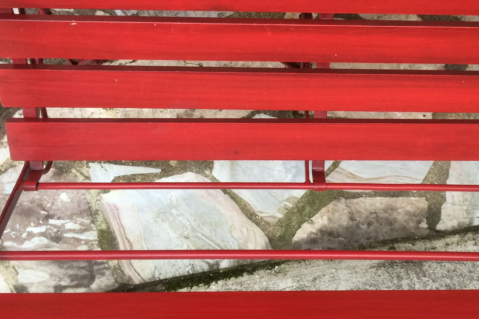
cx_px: 311
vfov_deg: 26.5
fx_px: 665
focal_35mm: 50
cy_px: 60
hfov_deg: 39.2
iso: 50
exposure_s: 1/33
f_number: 2.2
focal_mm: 4.15
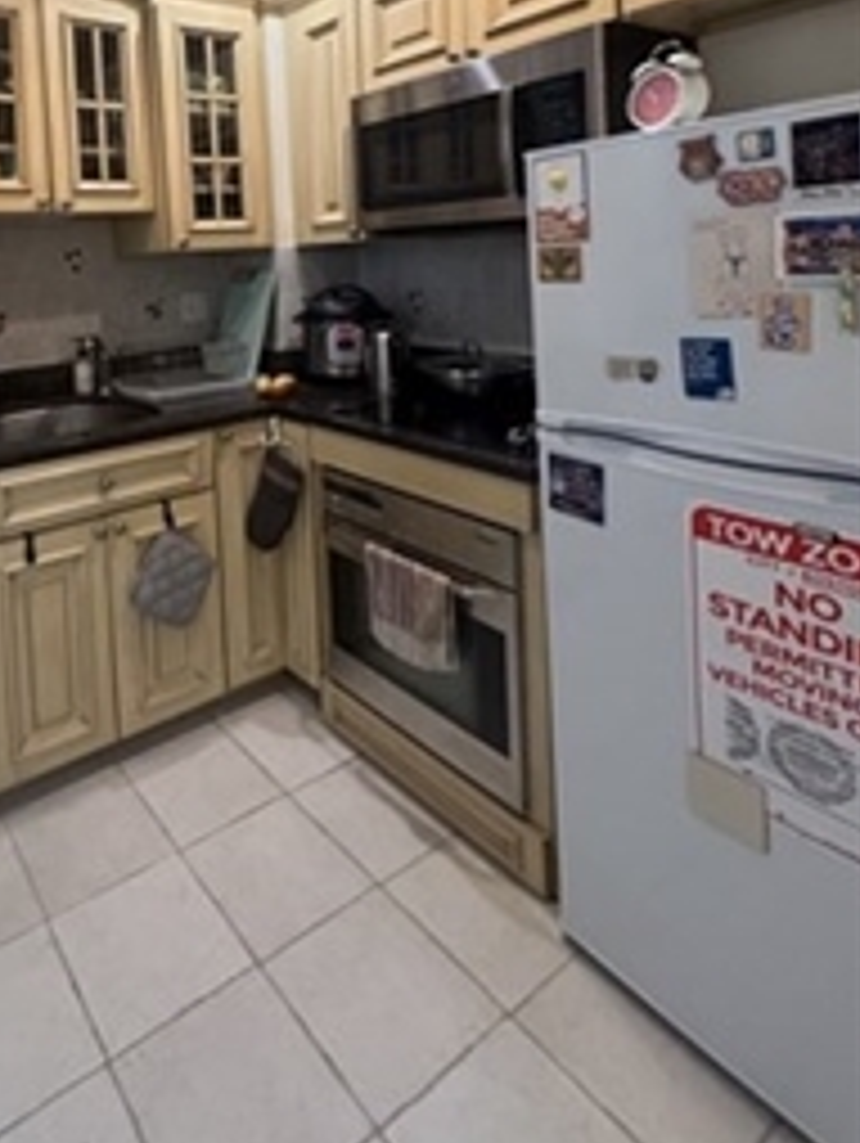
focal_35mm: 22
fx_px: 728
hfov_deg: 57.3
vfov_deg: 71.2
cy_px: 286
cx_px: 189
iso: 400
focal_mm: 2.22
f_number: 2.2
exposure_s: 1/60
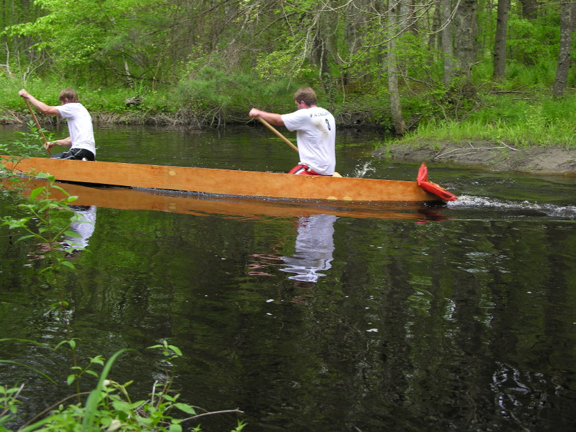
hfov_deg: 35.5
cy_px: 216
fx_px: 899
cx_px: 288
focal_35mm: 54
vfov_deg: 27.0
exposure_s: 1/125
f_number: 3.1
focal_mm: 13.8
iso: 50
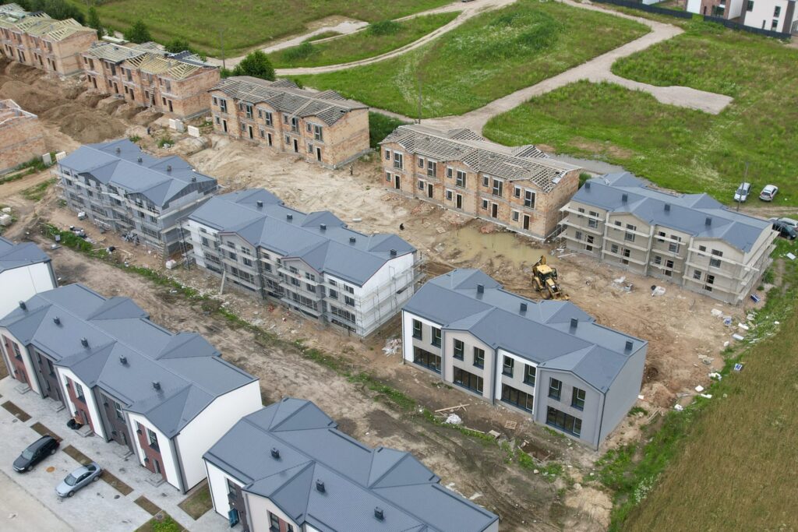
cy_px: 266
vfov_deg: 57.2
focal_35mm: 22
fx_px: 488
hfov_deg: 78.6
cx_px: 399
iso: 100
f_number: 2.8
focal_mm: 8.38
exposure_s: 1/725
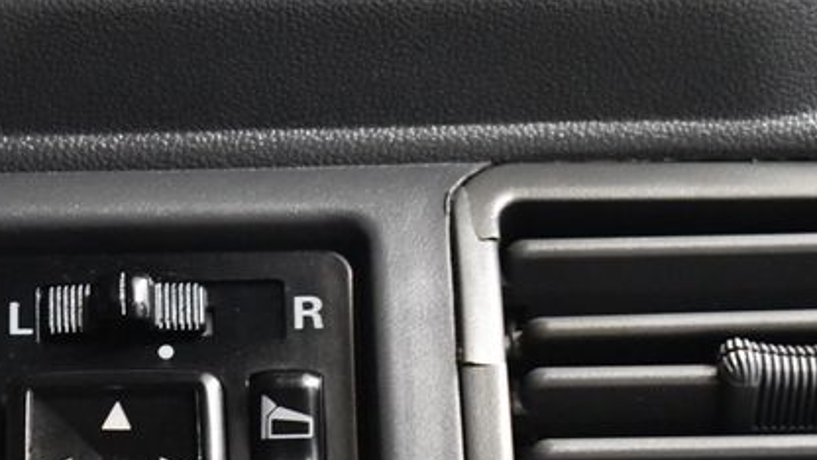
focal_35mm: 155
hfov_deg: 13.8
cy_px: 419
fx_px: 3358
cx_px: 224
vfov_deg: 7.8
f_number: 5.3
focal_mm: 48
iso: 6400
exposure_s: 1/60
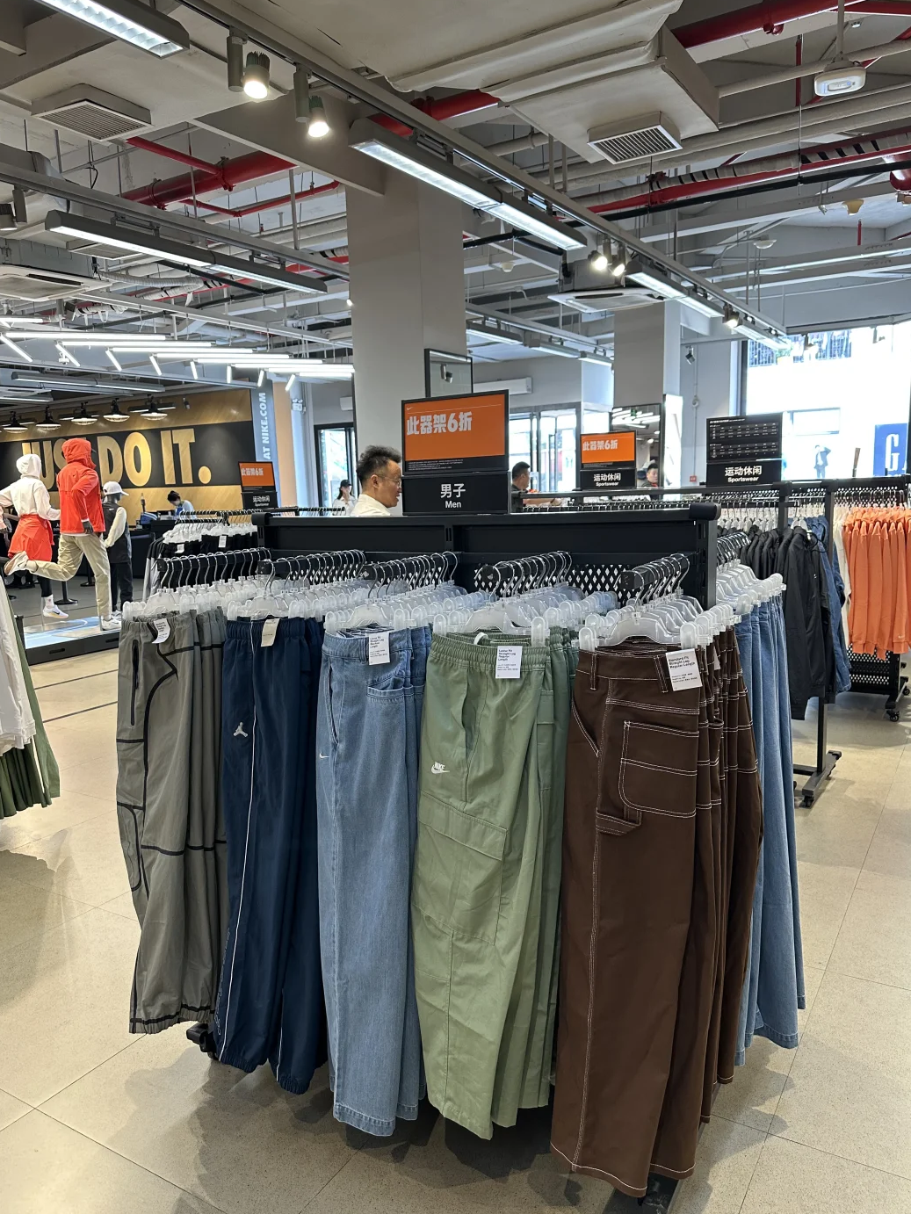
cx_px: 443
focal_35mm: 25
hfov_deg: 54.9
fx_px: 877
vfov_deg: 69.4
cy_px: 626
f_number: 1.78
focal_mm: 6.86
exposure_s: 1/100
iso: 160
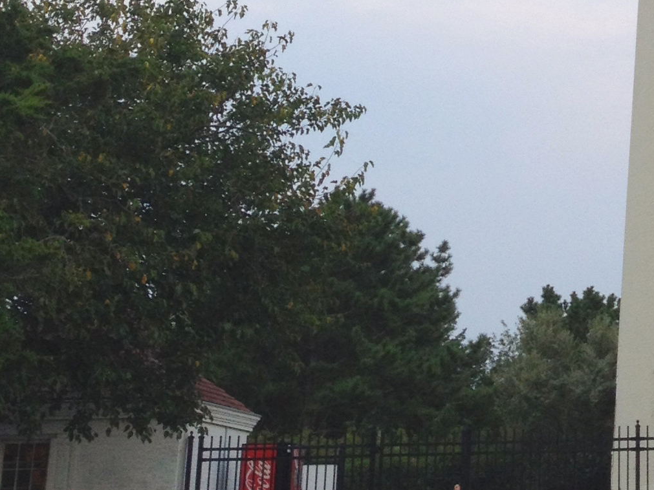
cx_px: 790
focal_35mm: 113
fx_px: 2135
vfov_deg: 12.1
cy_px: -390
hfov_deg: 16.7
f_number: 2.4
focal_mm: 4.28
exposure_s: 1/262
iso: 64
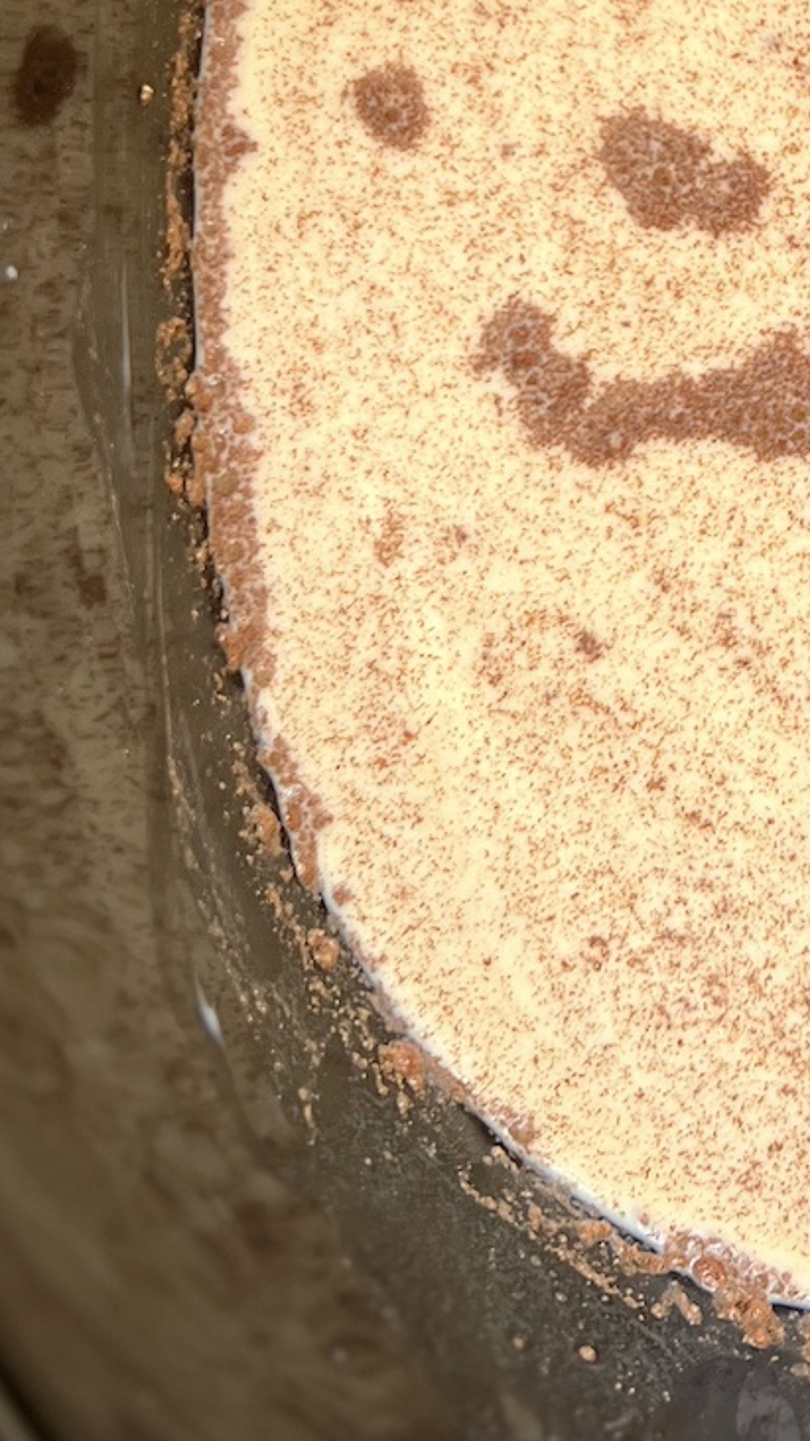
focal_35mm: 62
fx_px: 2368
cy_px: 239
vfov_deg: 32.7
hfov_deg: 18.3
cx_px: 999
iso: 32
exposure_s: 1/142
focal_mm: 5.7
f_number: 1.5
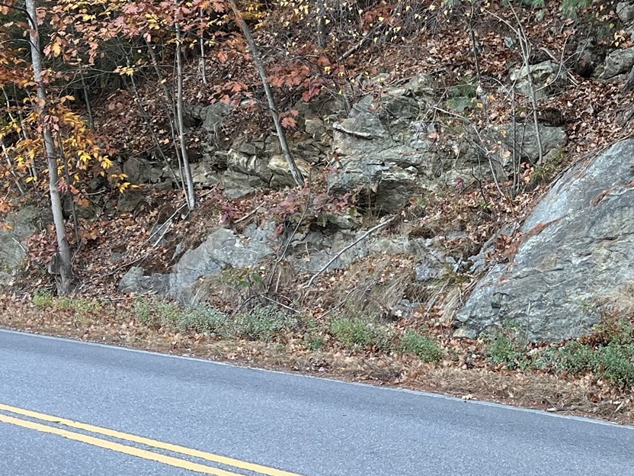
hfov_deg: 29.6
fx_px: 1172
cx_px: 499
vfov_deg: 22.9
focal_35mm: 64
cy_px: 236
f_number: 1.6
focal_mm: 5.1
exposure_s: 1/121
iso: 125
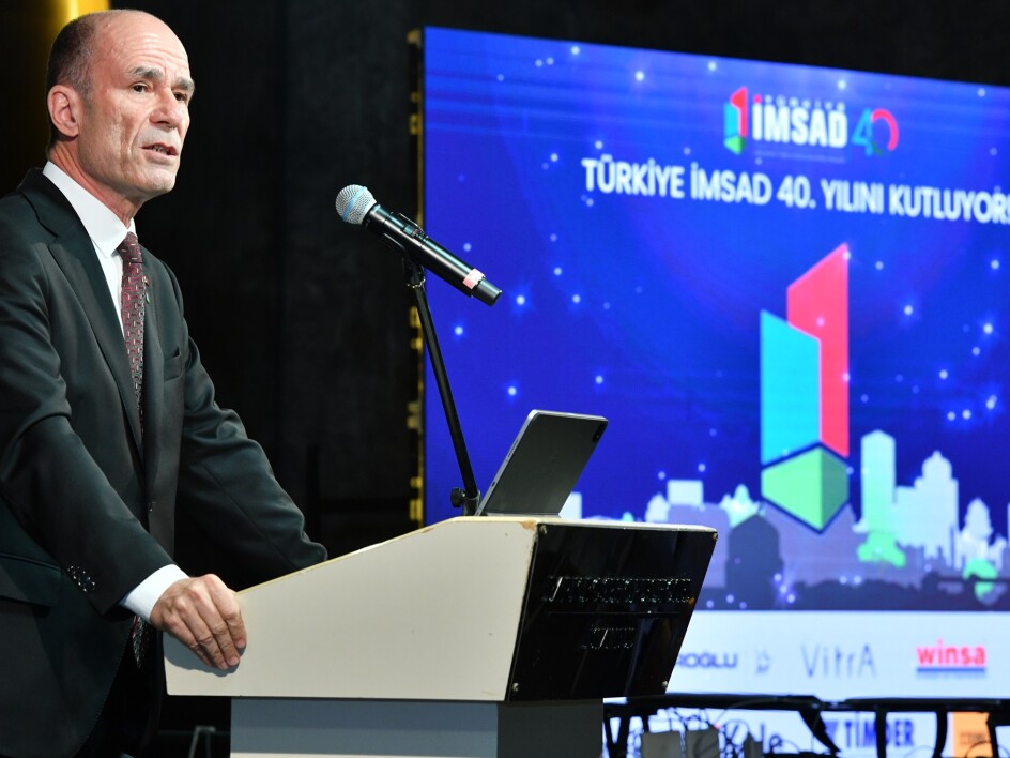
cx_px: 471
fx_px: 5135
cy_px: 302
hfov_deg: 11.2
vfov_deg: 8.4
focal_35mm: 176
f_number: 8
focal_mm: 135
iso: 1250
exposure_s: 1/160
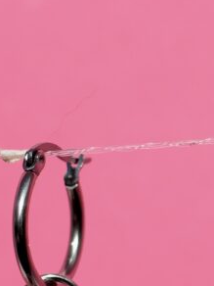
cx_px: 196
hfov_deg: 8.9
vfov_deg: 11.4
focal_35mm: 167
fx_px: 1377
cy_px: 403
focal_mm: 35
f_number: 4
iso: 250
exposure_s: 1/8000
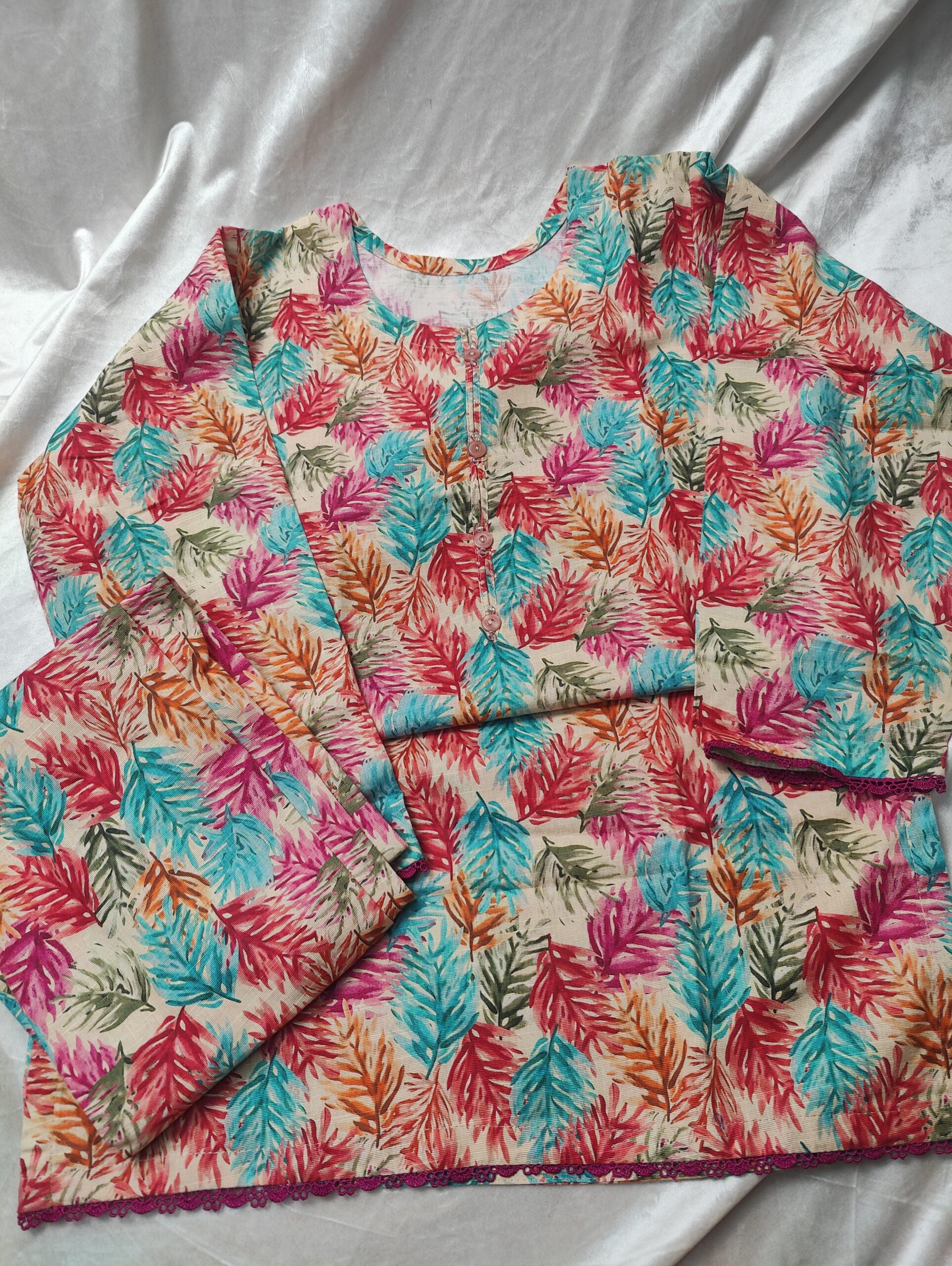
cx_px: 476
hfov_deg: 59.0
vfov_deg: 73.9
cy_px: 633
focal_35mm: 23
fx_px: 842
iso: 250
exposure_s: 1/100
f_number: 1.8
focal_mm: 6.06
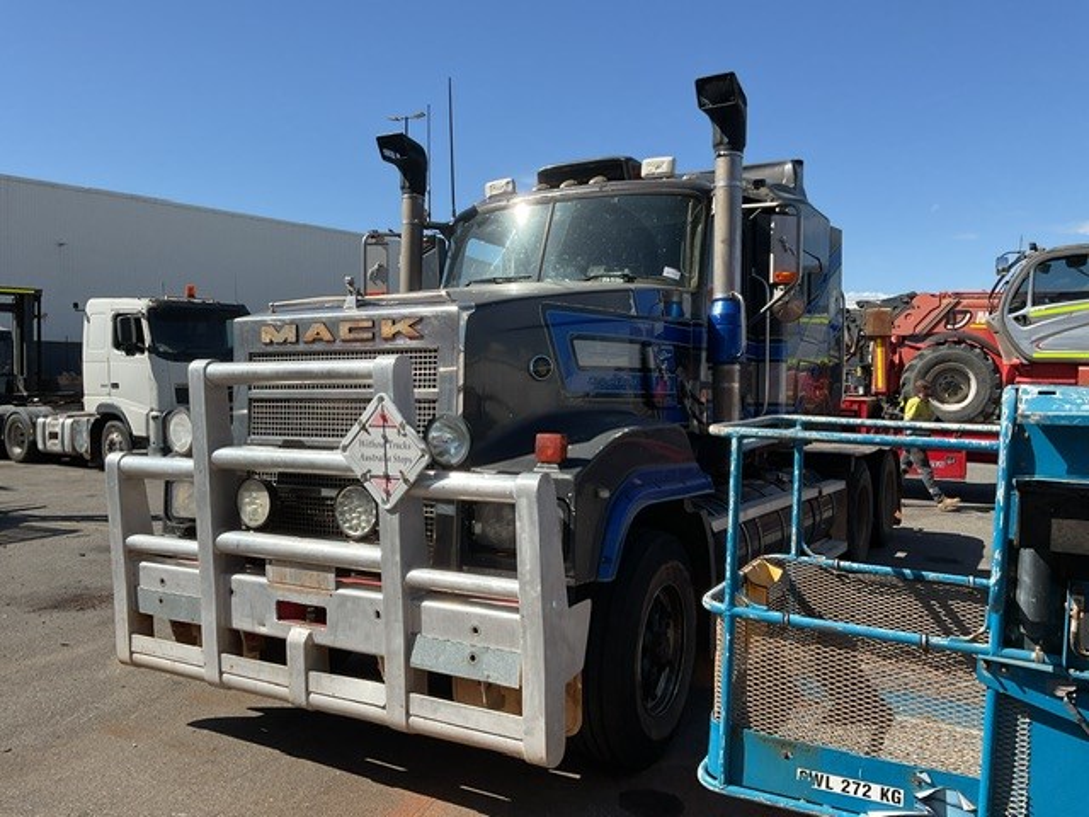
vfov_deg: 48.2
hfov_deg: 61.7
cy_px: 408
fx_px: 912
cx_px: 544
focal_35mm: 29
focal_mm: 3
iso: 16
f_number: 1.8
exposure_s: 1/1786
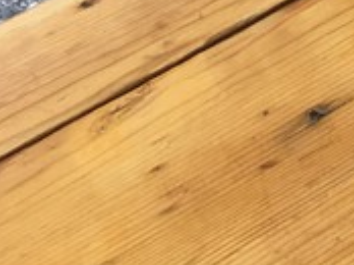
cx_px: 824
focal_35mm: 142
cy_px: -359
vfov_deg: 9.4
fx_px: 1450
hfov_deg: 11.6
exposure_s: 1/126
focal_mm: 4.15
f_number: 2.2
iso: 25
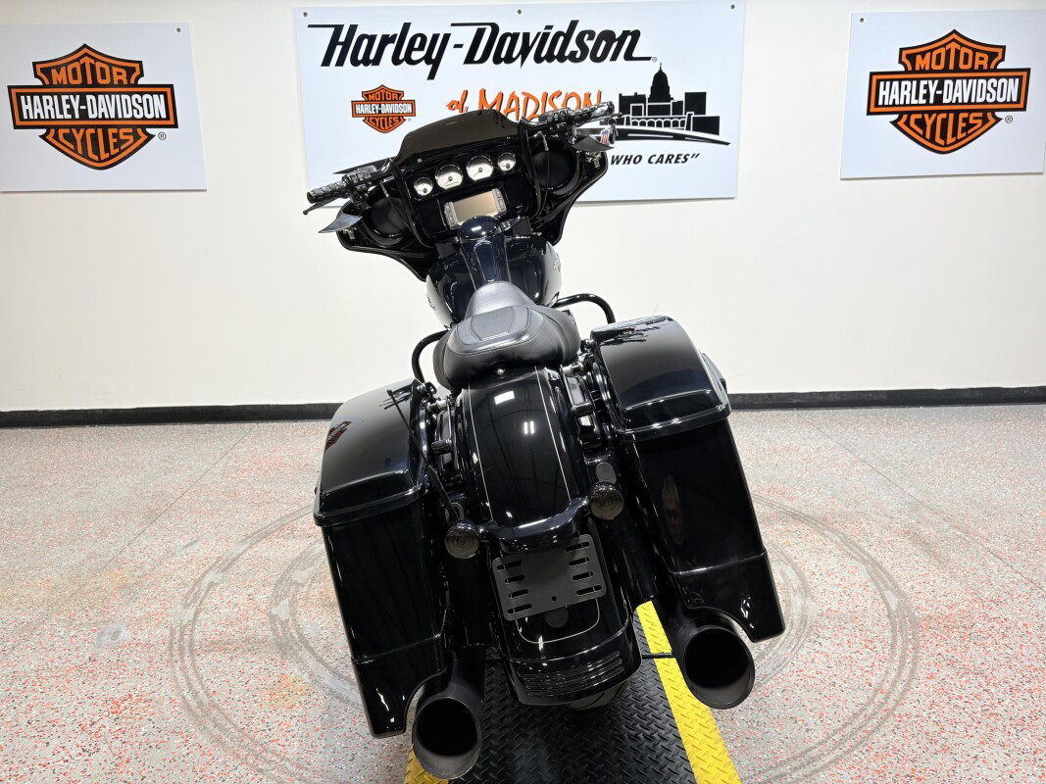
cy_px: 392
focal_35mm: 26
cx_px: 523
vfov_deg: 53.1
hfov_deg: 67.3
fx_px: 786
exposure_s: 1/120
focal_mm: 5.96
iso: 40
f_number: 1.6
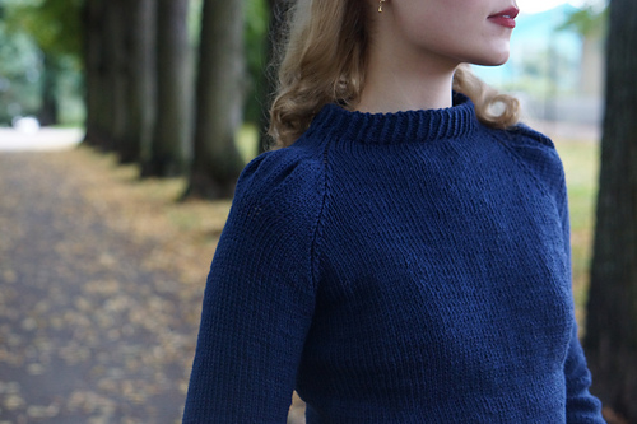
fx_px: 1327
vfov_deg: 18.2
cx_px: 318
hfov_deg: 27.0
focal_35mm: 75
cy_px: 212
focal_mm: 50
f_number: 3.5
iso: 1600
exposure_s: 1/80
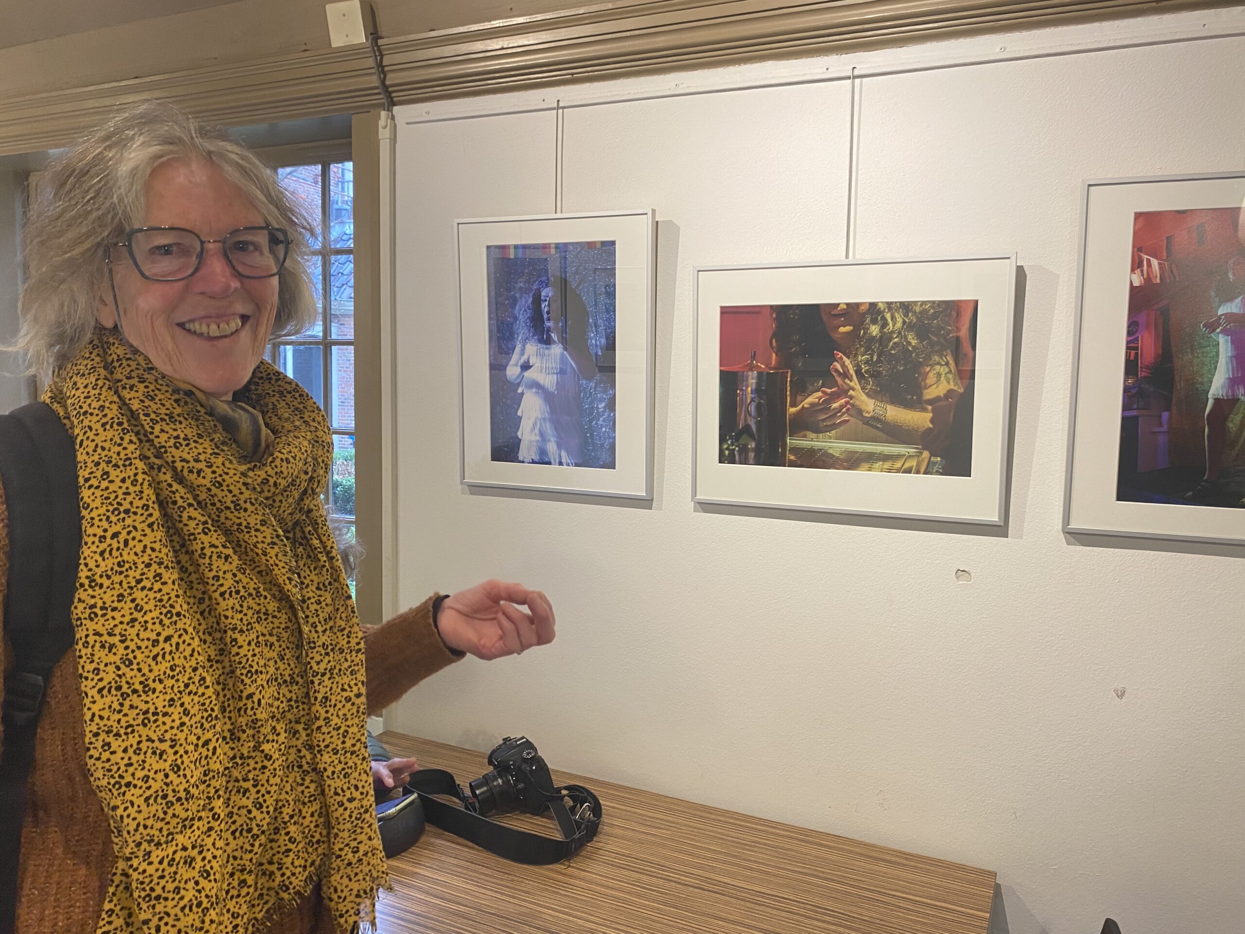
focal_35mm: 26
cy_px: 467
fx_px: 935
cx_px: 622
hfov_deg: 67.3
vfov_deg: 53.1
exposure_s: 1/50
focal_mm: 4.25
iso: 80
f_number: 1.8
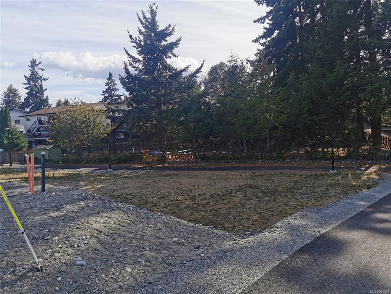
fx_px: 305
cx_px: 196
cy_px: 147
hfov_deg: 65.3
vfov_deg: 51.4
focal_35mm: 27
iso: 50
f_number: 1.6
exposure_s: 1/3205
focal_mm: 5.56
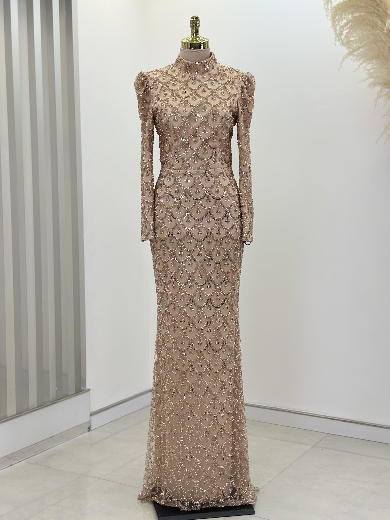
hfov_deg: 30.3
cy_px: 260
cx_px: 195
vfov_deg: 39.7
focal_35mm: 48
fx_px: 721
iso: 80
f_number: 1.78
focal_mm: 6.86
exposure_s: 1/1157
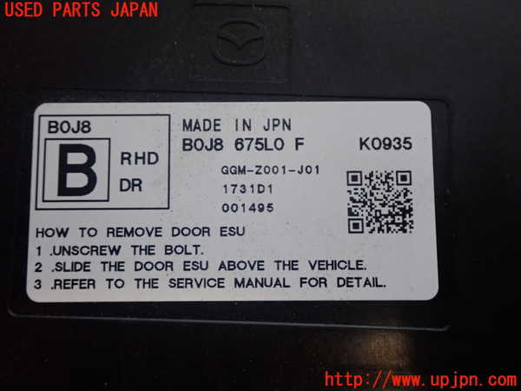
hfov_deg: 40.4
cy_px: 196
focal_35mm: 47
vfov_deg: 30.9
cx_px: 260
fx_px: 707
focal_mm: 8.4
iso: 400
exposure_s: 1/50
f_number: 3.1
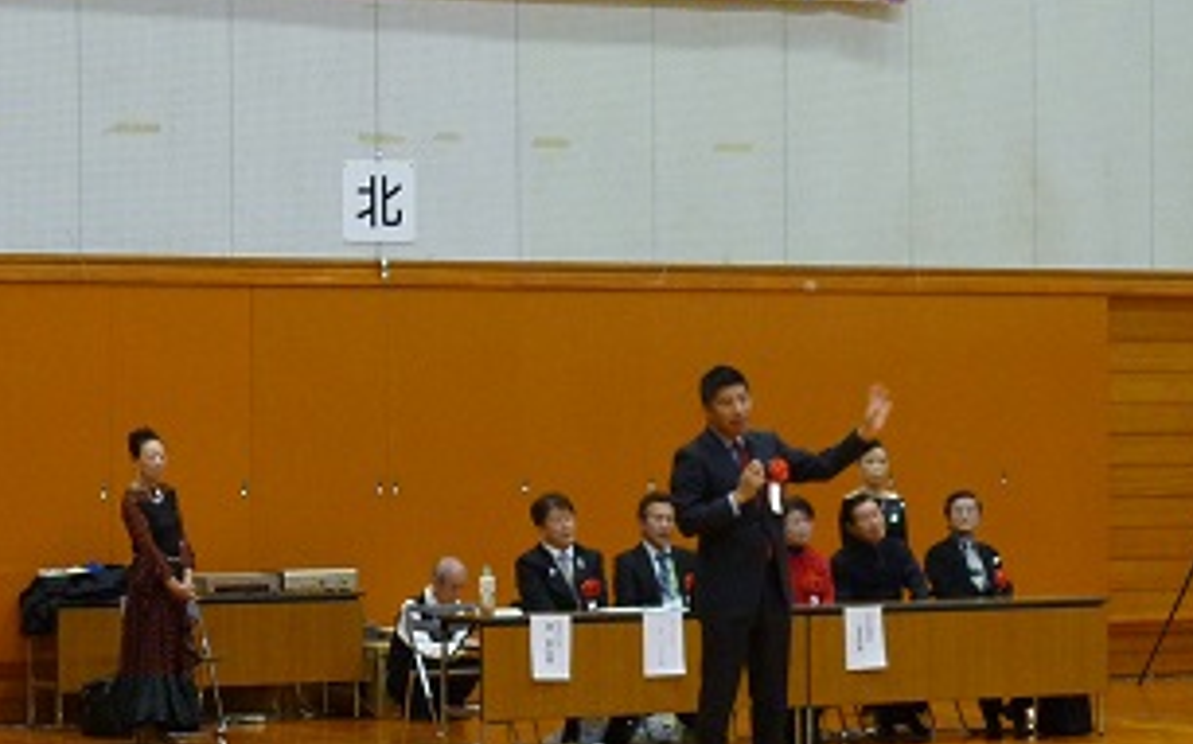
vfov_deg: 9.1
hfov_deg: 14.5
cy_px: 356
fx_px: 4680
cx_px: 680
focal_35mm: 144
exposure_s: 1/50
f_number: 3.8
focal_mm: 10.6
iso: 320
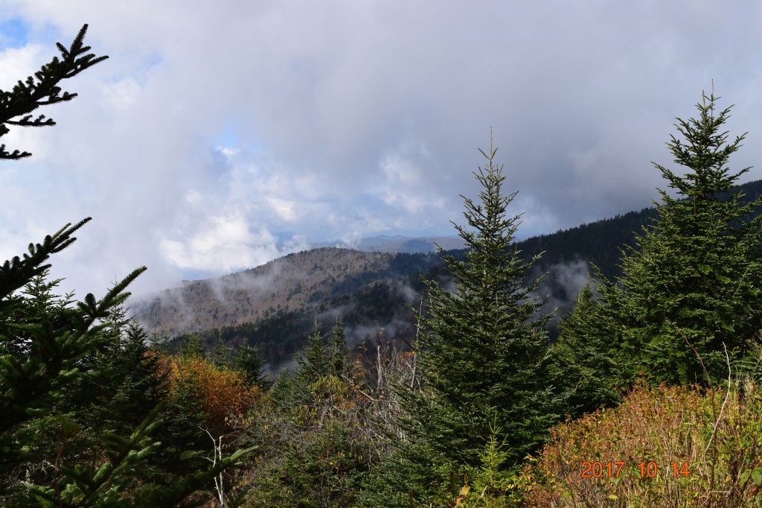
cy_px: 254
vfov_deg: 38.3
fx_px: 730
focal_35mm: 34
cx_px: 381
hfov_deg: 55.1
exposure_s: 1/500
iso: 360
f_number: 11
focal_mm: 23
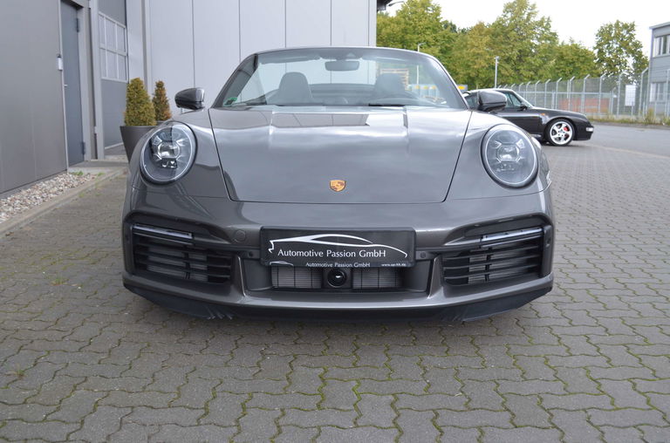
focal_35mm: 36
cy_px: 222
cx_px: 335
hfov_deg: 53.2
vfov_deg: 36.7
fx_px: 668
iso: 400
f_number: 5
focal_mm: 24
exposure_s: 1/100
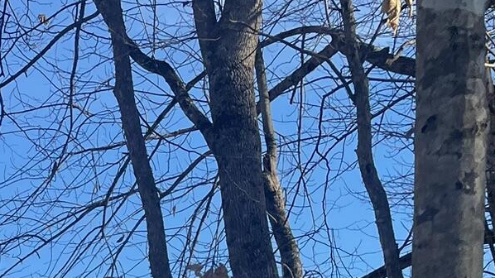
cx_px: -184
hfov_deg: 19.9
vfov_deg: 11.3
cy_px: 552
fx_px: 1273
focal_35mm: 97
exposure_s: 1/1147
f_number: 1.6
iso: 32
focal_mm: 4.2
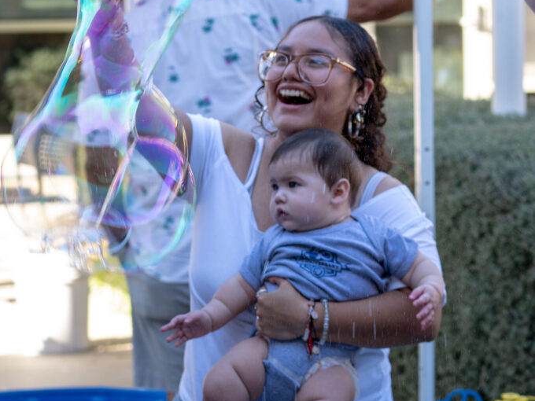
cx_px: 267
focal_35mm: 152
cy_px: 65
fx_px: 2349
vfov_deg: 9.7
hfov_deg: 13.0
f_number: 4.5
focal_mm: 70
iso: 200
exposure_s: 1/100
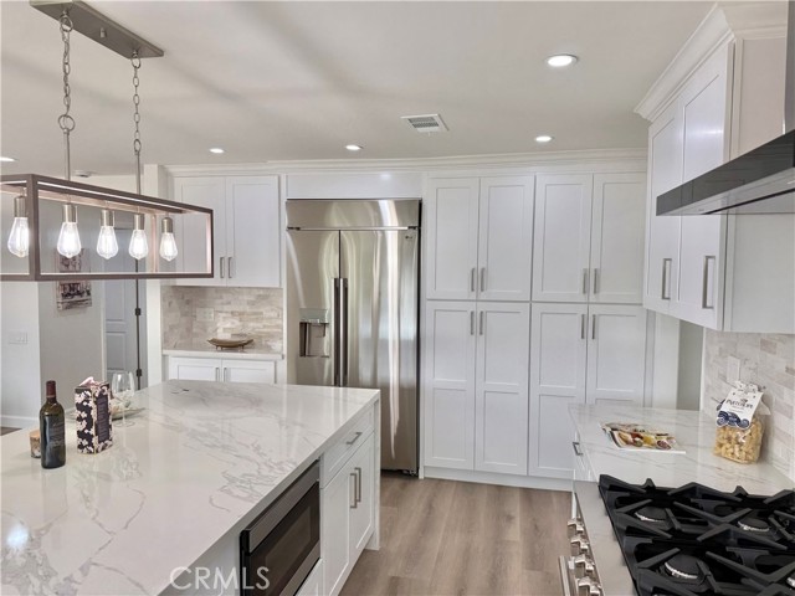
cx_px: 398
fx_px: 551
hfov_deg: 71.6
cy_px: 298
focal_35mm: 24
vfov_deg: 56.8
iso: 80
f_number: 1.78
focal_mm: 6.76
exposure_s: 1/305
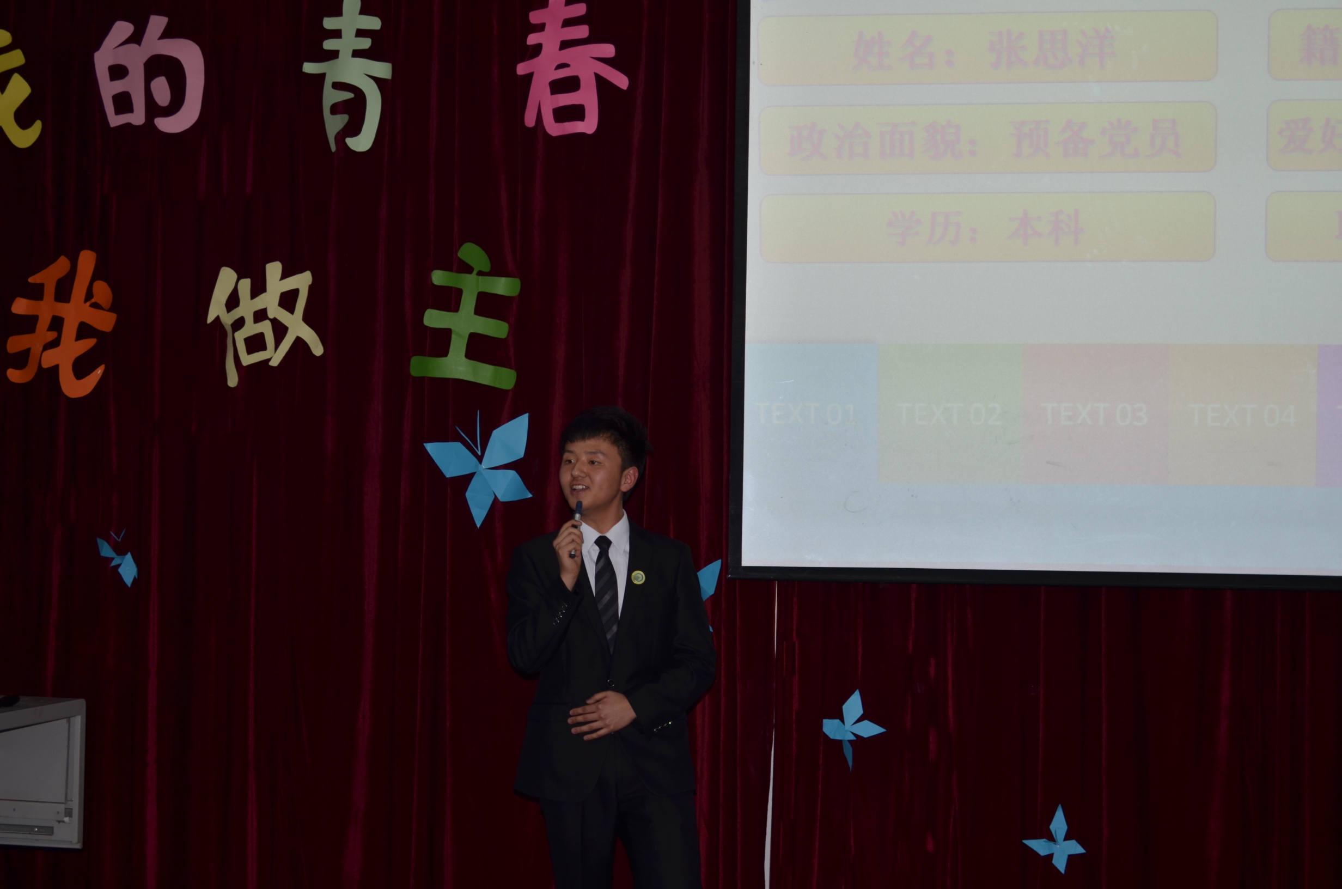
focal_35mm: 60
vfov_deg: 22.5
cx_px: 671
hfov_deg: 33.5
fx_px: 2232
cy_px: 444
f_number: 5.3
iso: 100
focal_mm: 40
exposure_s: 1/60
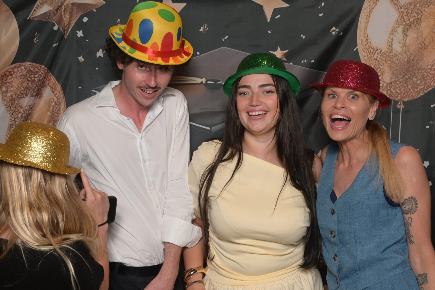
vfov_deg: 25.6
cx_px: 217
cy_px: 158
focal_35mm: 53
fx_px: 639
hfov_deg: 37.6
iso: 400
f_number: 5
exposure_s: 1/60
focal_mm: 30.5
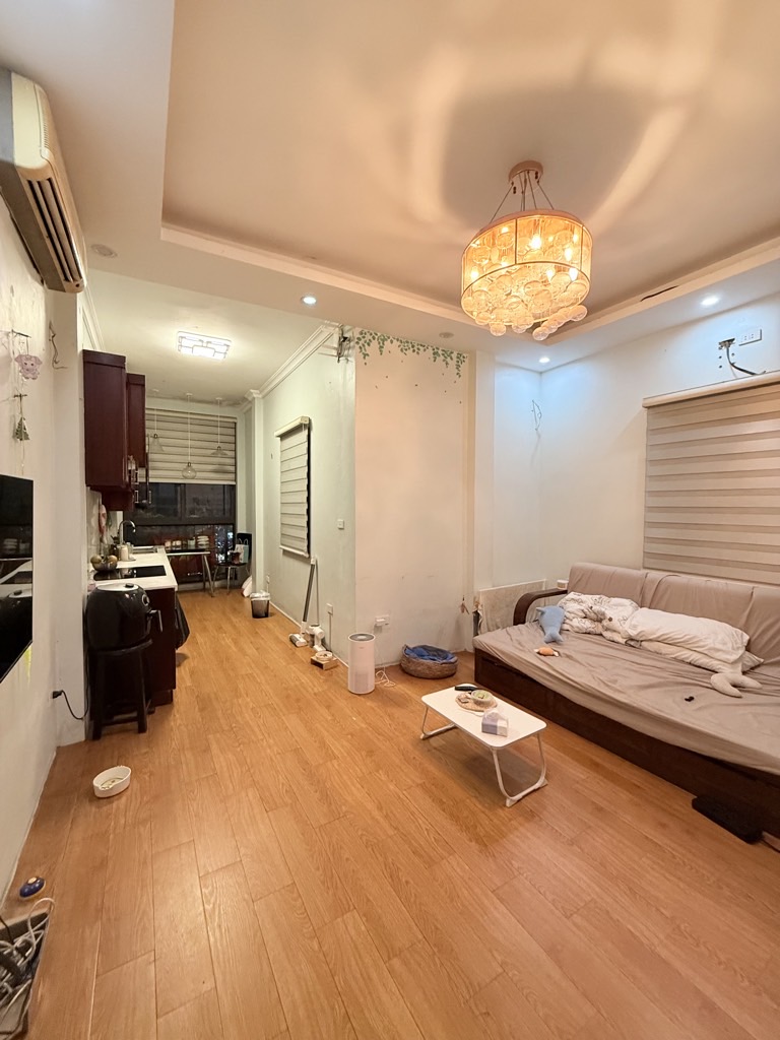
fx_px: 421
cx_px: 390
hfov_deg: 85.7
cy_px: 520
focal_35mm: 14
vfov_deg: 102.1
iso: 400
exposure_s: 1/100
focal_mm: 2.22
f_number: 2.2
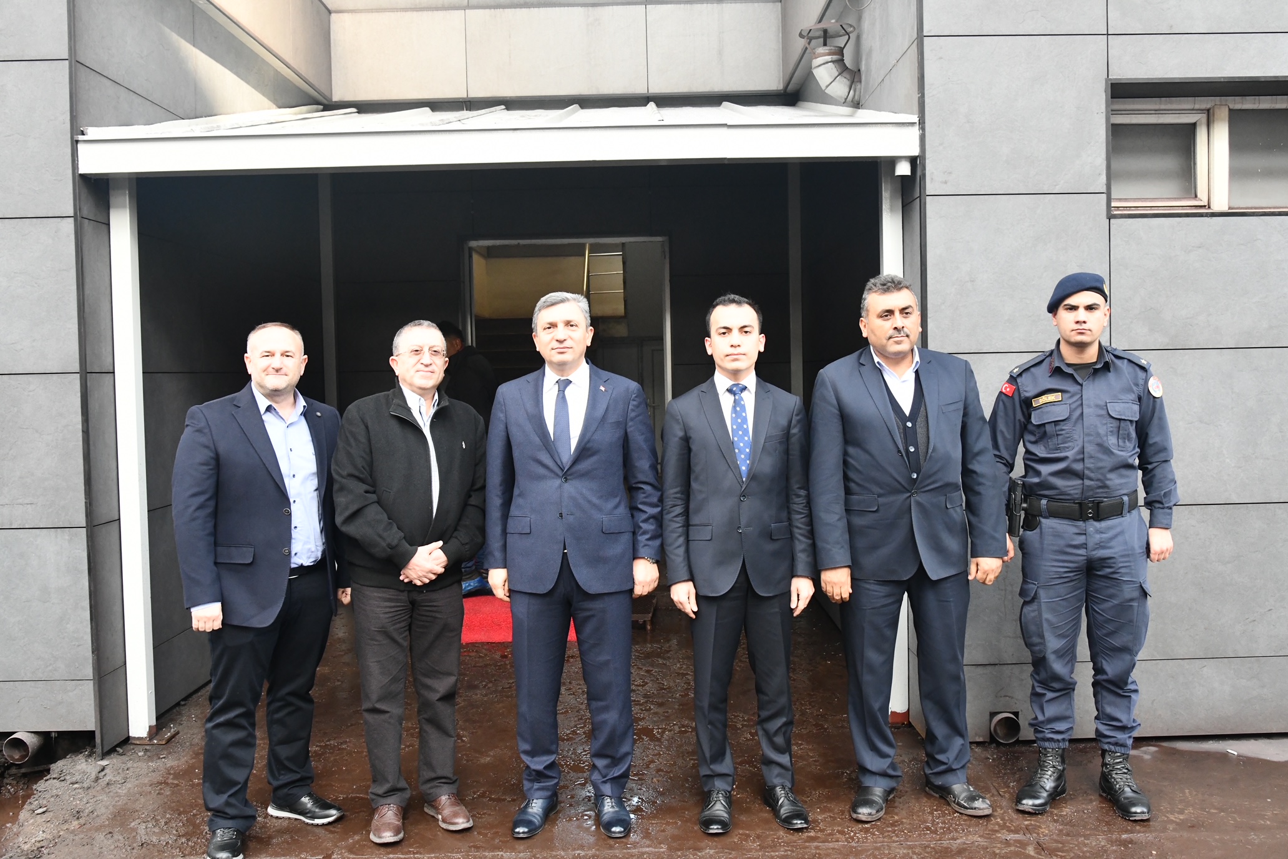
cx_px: 644
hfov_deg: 58.7
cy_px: 430
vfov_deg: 41.1
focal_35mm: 32
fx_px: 1145
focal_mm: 32
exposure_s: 1/200
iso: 3200
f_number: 10
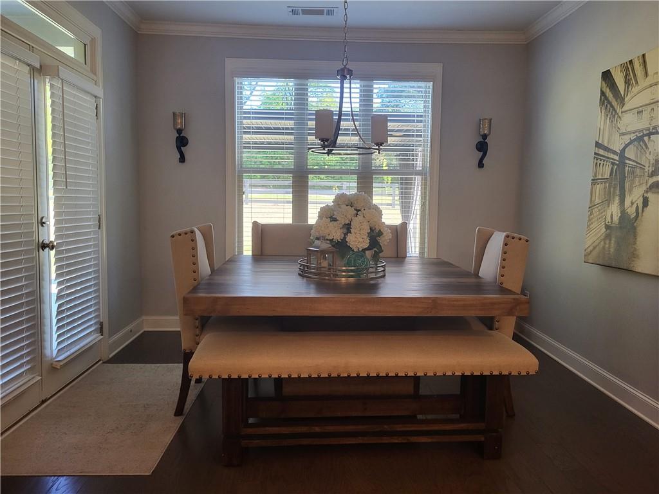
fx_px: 495
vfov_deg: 53.1
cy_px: 247
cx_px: 330
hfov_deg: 67.3
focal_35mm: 26
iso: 320
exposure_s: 1/120
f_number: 1.8
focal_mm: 5.4
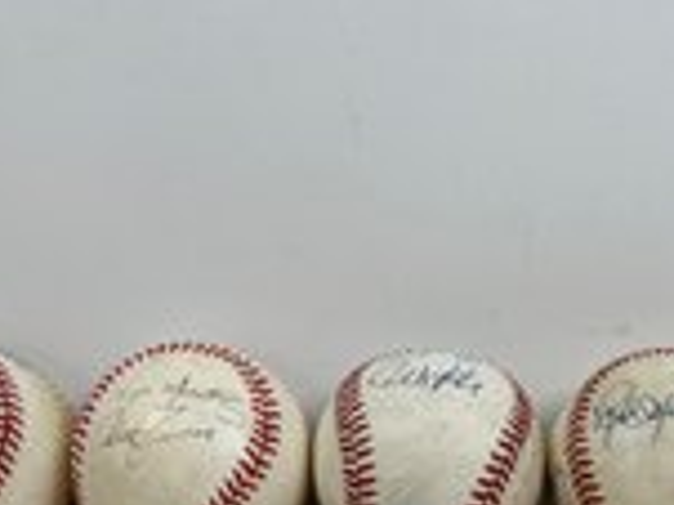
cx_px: 426
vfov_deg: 23.2
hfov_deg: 32.6
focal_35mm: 59
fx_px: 1148
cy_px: 561
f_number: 1.5
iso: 40
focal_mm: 5.7
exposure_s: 1/254
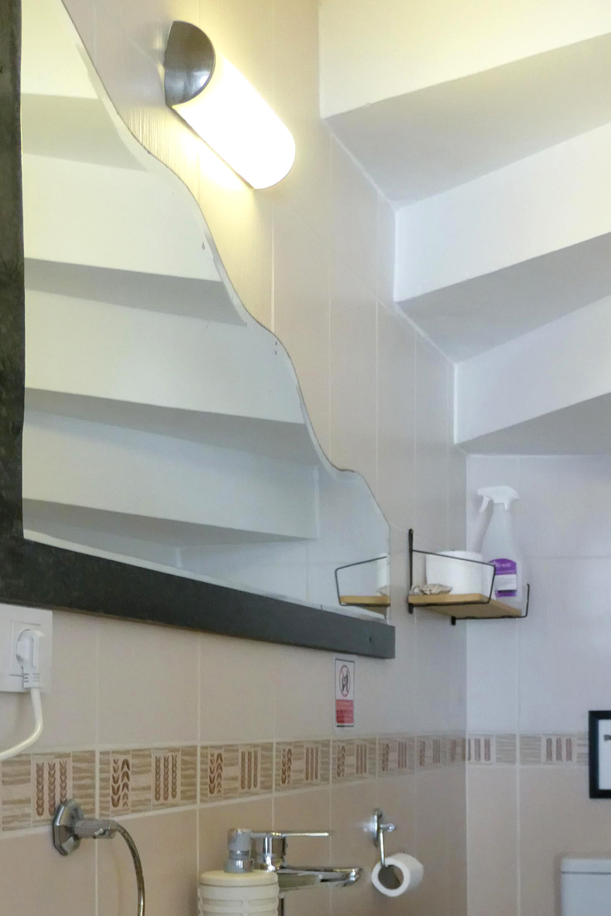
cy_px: 885
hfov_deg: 26.6
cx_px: 473
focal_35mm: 50
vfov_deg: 36.2
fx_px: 1273
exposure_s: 1/60
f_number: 3.3
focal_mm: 8.8
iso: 800
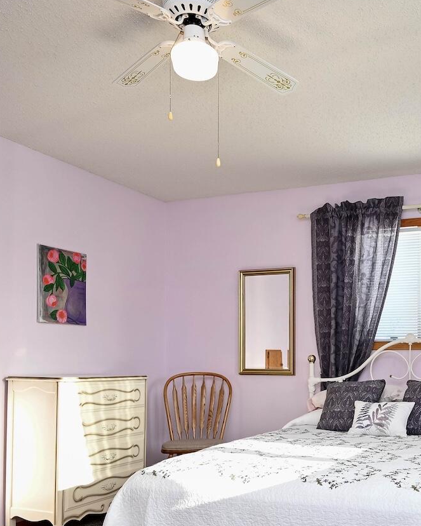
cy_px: 392
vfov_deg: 48.4
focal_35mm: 36
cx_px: 348
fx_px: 560
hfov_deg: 39.3
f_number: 4.5
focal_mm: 16
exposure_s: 1/125
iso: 280
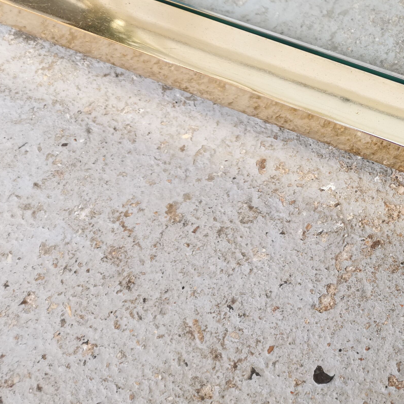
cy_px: 131
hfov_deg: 28.4
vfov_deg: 30.8
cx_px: 439
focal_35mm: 55
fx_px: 726
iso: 125
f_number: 1.8
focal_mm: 5.58
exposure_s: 1/50
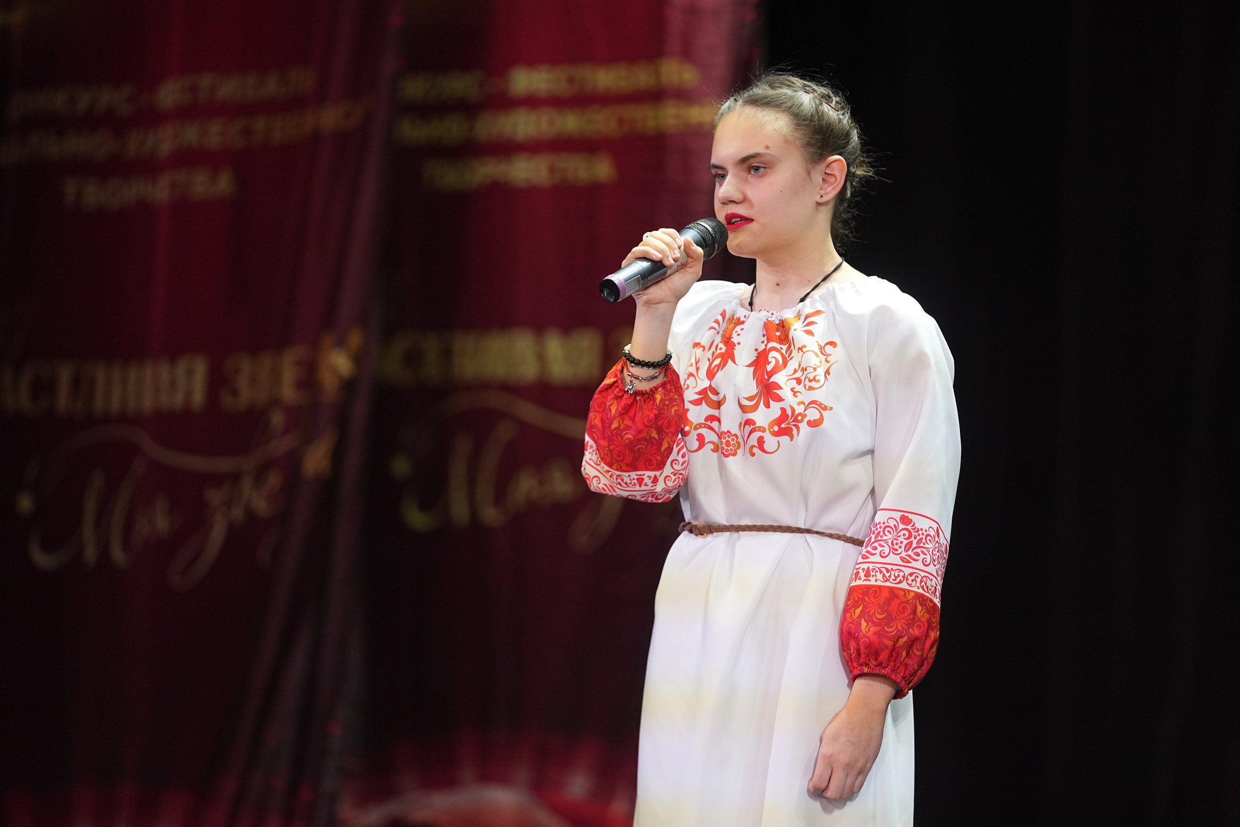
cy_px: 414
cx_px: 620
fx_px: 6889
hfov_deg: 10.3
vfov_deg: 6.9
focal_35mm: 200
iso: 2000
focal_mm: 200
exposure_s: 1/400
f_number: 2.8
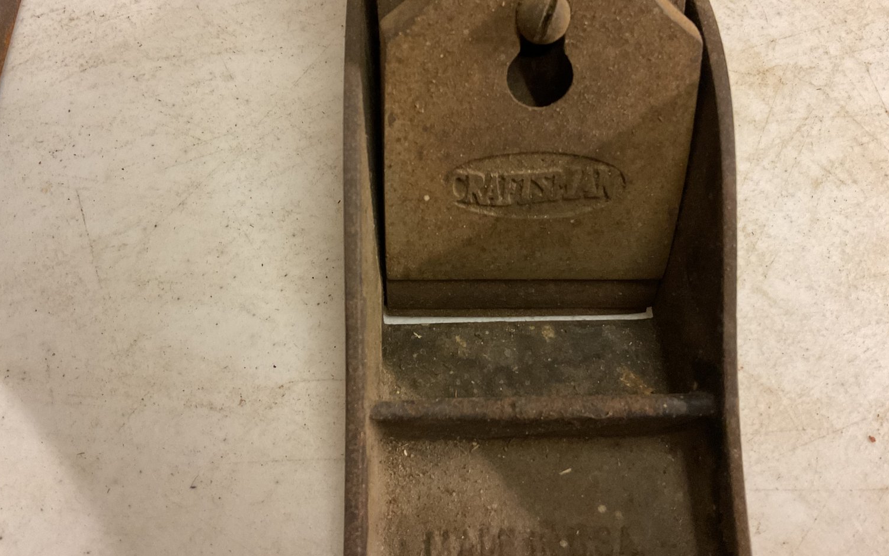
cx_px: 443
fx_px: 751
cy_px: 242
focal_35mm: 31
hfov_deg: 61.2
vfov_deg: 40.5
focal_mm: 3
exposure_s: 1/40
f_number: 1.8
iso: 320
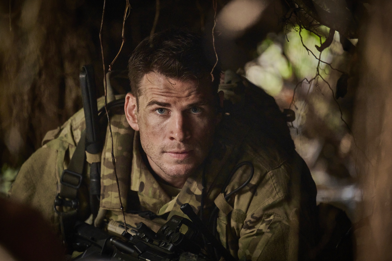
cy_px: 130
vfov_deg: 4.9
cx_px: 196
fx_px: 3048
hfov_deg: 7.4
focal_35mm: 280
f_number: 4
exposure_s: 1/400
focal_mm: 280
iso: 4000
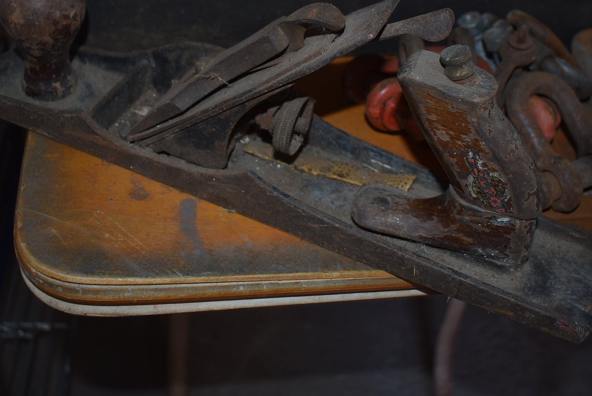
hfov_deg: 42.1
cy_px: 109
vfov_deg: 28.5
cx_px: 307
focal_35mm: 47
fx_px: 769
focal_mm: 21
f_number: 3.8
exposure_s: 1/60
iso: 320
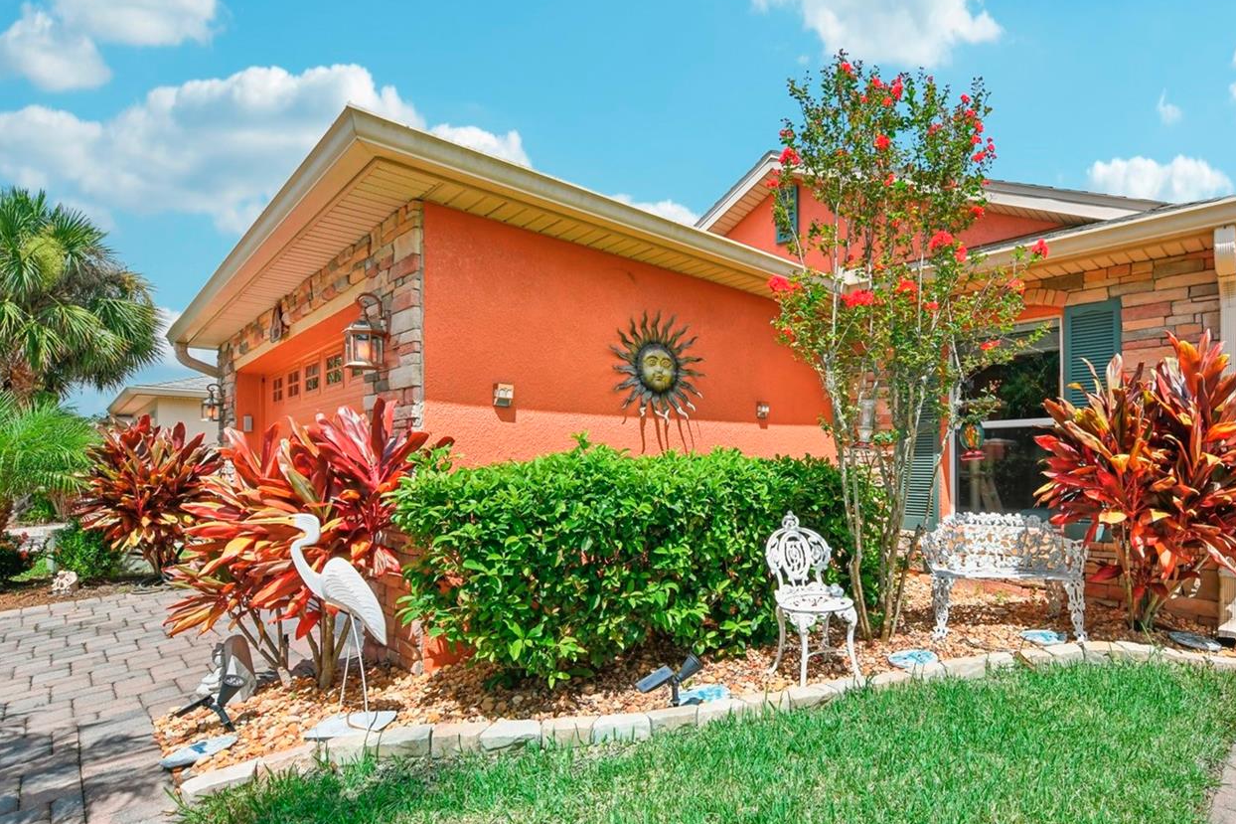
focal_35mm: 18
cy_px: 482
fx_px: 618
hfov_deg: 88.1
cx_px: 778
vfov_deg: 66.9
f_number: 8
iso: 400
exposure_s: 1/500
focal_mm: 14
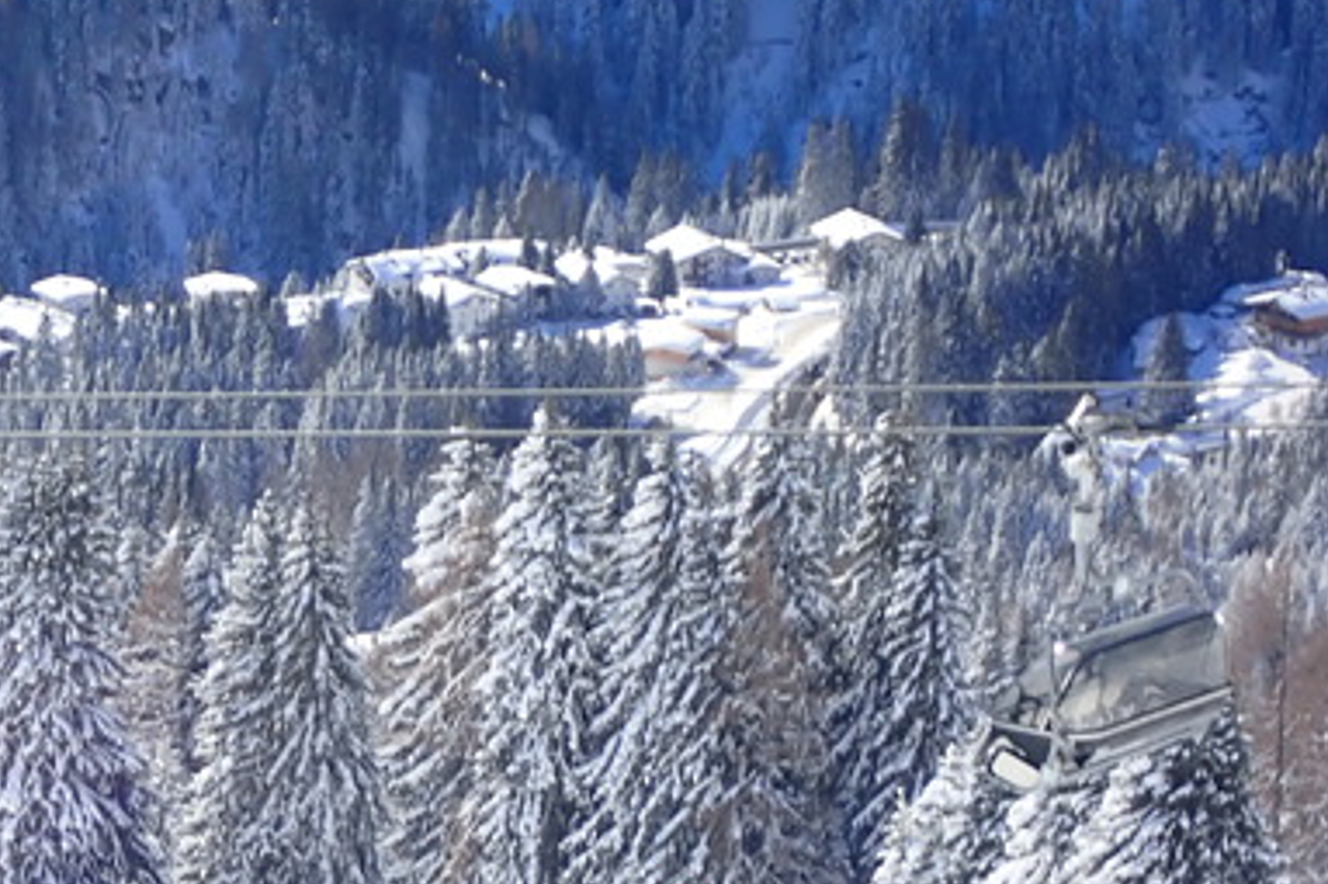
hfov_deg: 9.6
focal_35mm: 213
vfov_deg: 6.4
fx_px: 7854
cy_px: 718
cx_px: 73
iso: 100
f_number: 6.3
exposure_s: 1/250
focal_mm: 18
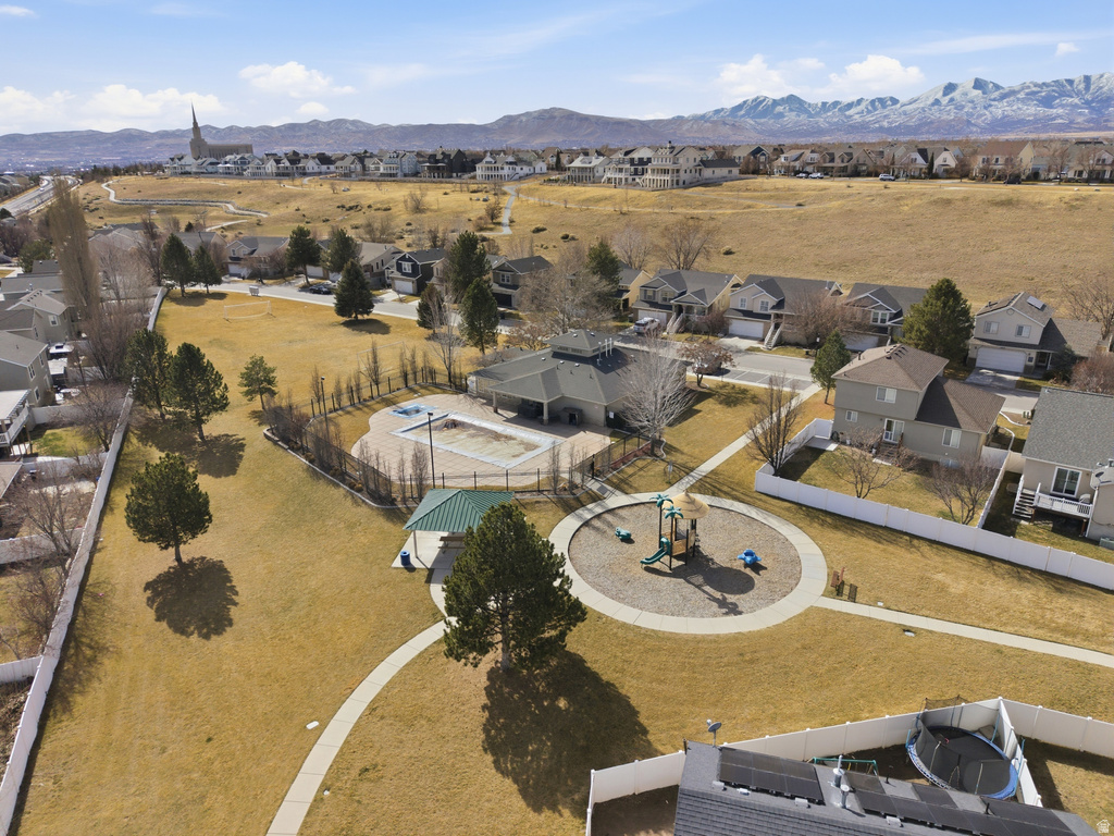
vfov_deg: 56.8
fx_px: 772
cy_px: 418
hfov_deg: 71.6
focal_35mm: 24
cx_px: 557
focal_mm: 8.7
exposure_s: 1/6400
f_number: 1.8
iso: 300
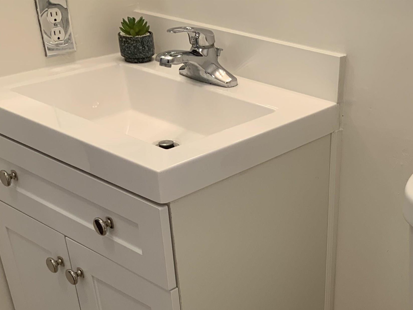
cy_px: 288
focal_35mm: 54
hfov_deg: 34.6
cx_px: 325
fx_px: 644
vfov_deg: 26.0
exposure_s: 1/120
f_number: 1.8
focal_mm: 3
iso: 40
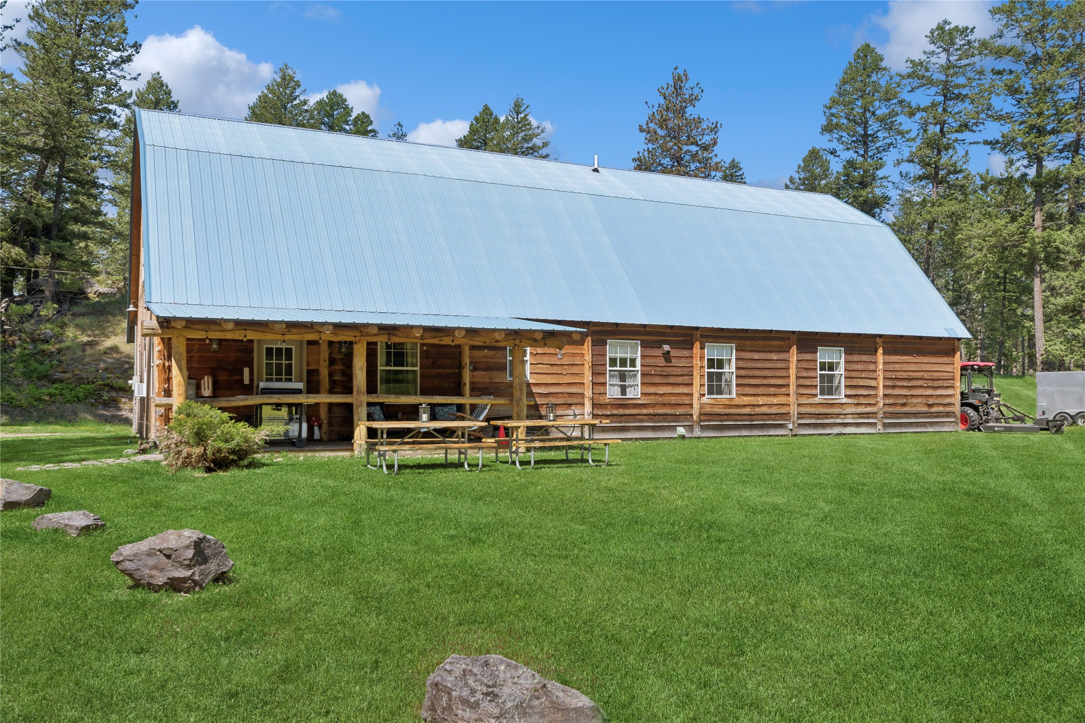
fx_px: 904
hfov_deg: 61.9
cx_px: 542
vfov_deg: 43.6
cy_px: 362
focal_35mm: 30
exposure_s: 1/800
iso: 100
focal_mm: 20
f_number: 6.3
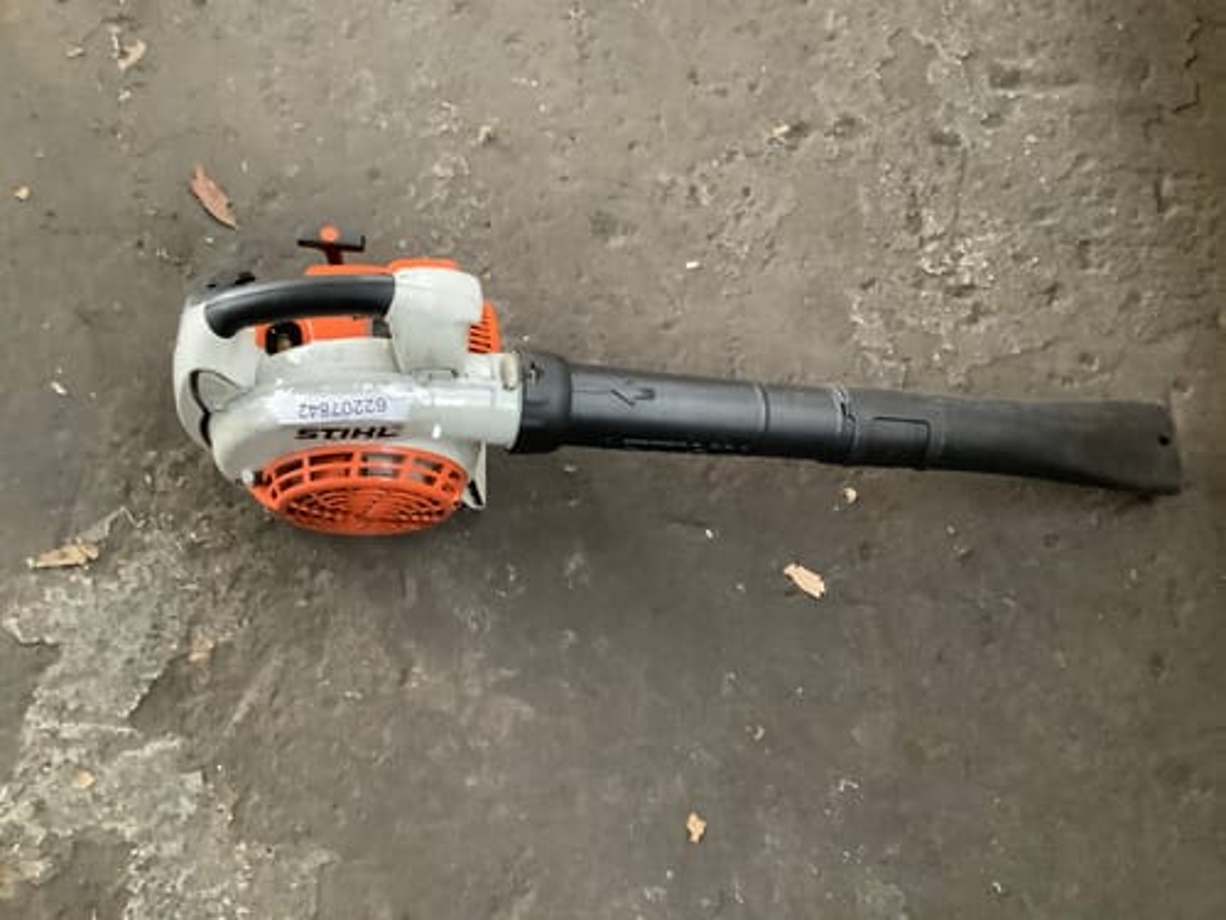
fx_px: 1098
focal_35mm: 31
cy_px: 460
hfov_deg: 58.4
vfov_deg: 45.4
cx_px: 613
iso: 500
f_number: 2.4
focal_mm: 3.3
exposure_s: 1/25
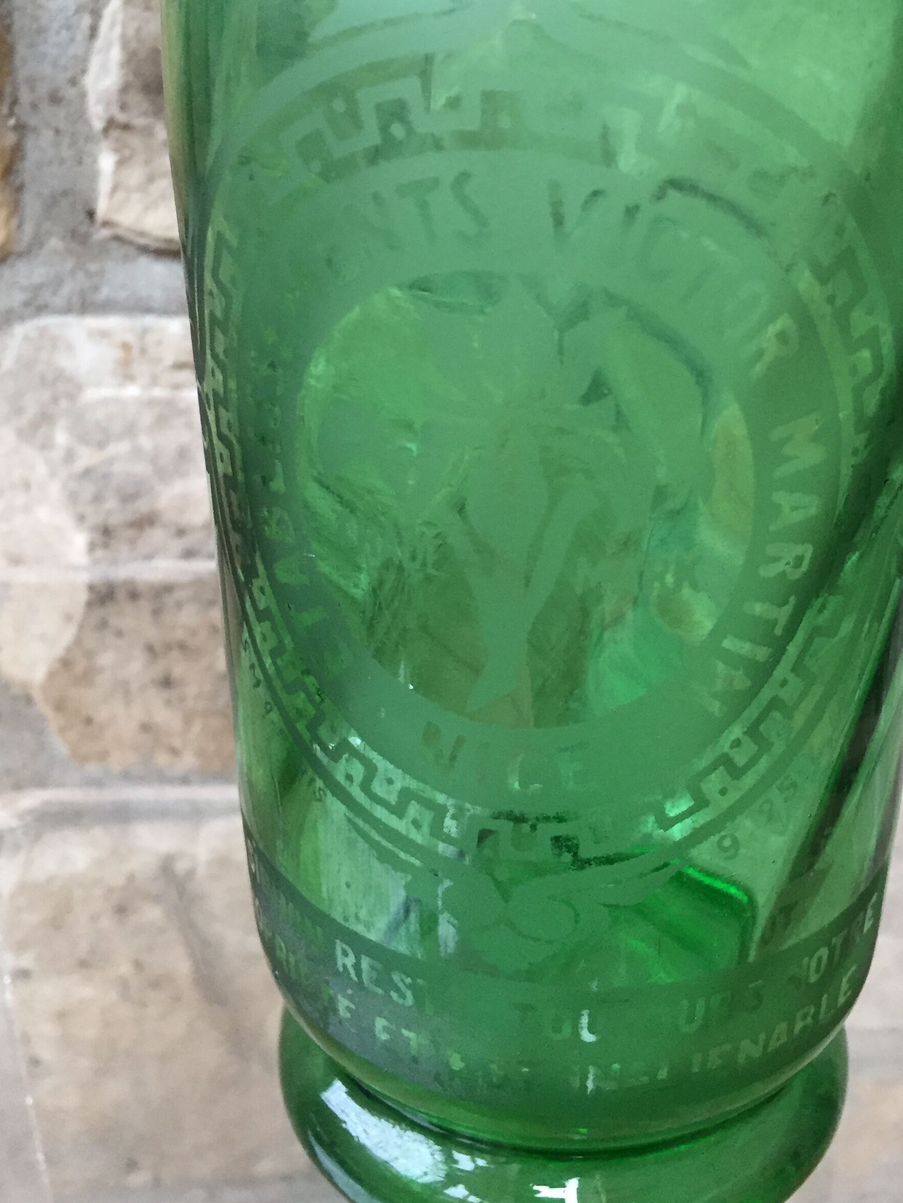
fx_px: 1391
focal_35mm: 40
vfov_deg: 46.4
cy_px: 464
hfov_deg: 35.8
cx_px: 547
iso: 160
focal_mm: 4.15
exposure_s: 1/30
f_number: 2.2
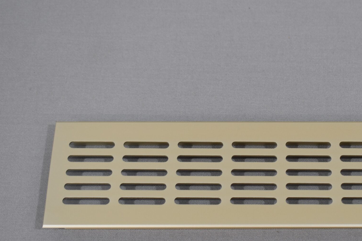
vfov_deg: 13.5
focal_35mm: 101
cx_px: 287
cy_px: 165
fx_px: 1016
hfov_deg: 20.0
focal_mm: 40
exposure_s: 1/125
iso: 360
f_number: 5.6
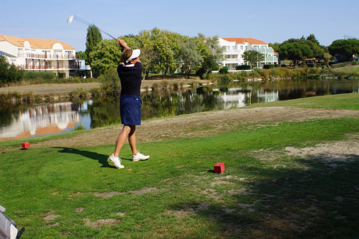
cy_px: 120
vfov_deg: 31.9
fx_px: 419
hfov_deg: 46.4
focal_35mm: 42
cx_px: 180
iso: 100
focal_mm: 28
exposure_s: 1/100
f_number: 13
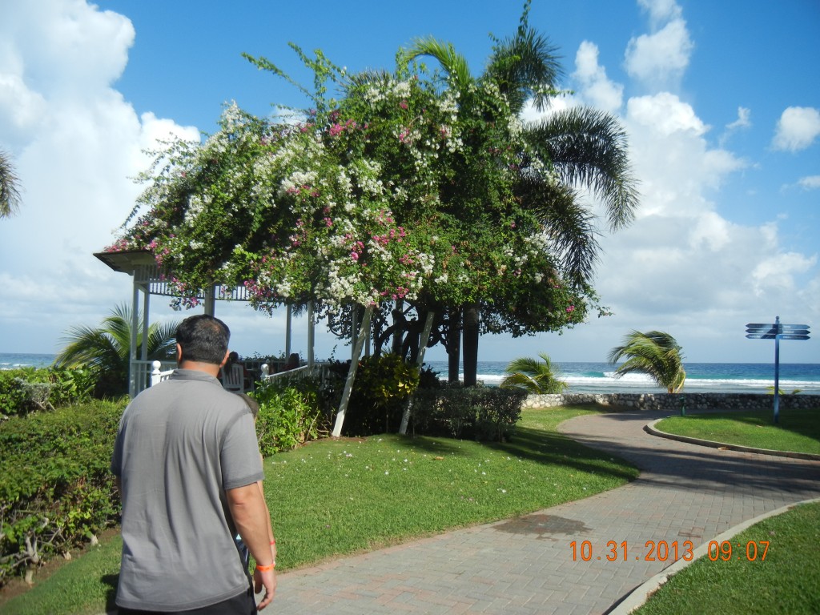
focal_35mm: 30
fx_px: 711
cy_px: 308
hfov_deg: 60.0
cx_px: 410
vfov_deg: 46.8
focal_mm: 5.4
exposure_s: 1/448
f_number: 7
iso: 160
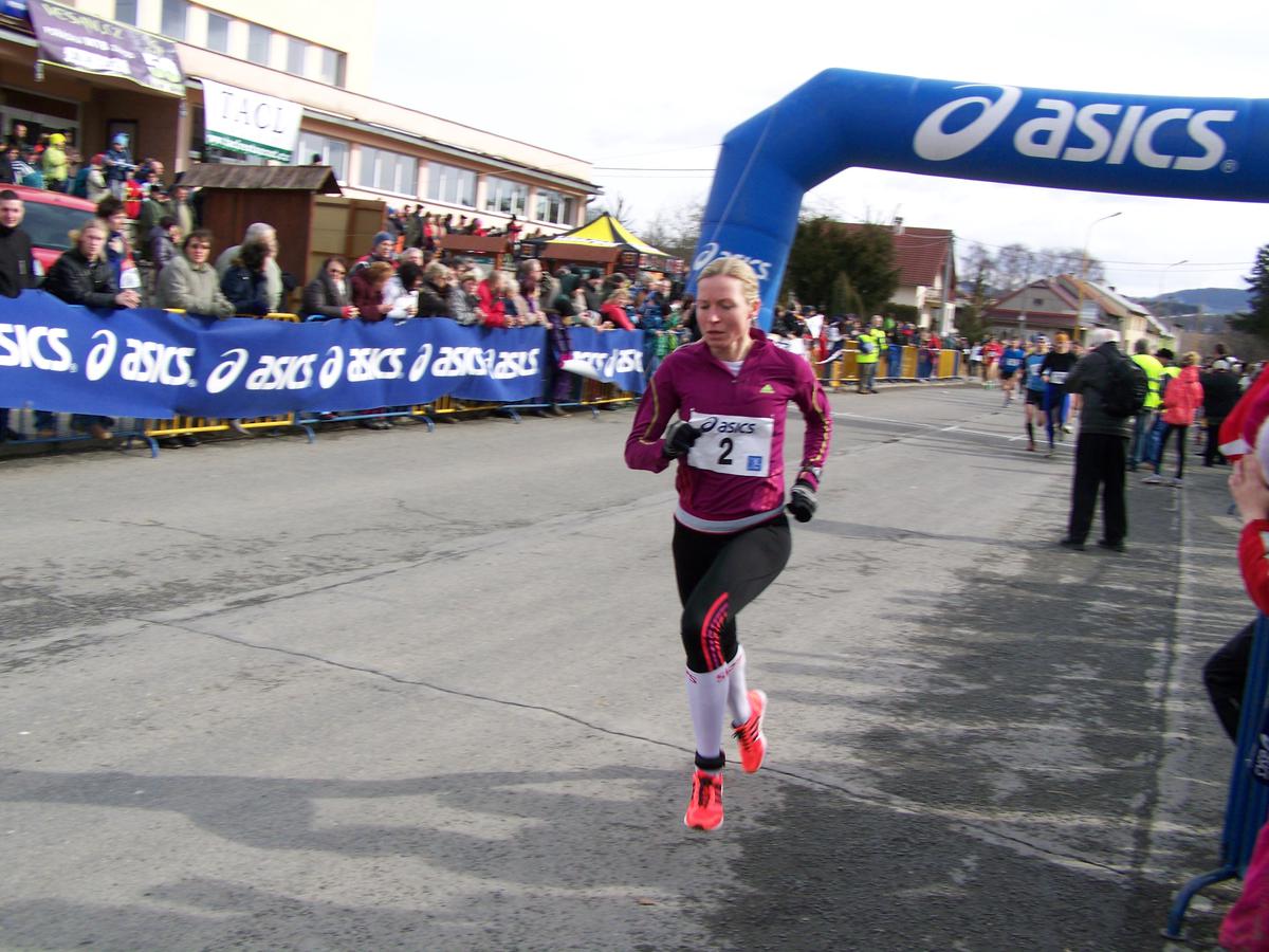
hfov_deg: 49.0
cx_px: 634
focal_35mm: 38
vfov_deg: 37.7
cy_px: 476
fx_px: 1393
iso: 64
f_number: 4
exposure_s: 1/250
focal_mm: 6.3
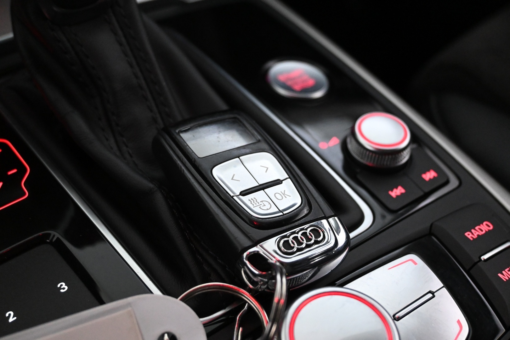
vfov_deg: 28.5
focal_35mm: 47
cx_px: 255
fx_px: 669
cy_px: 170
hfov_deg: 41.7
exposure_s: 1/50
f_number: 5
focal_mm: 31.5
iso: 5000
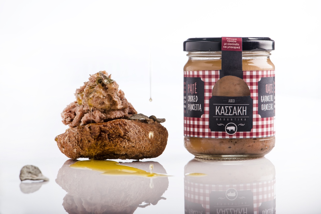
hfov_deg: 19.5
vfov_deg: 13.0
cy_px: 107
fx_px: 936
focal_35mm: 105
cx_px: 160
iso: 200
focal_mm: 105
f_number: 16
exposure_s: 1/250
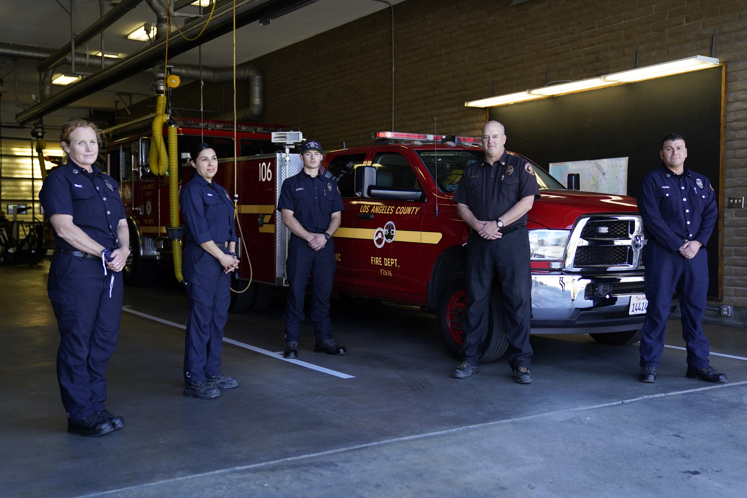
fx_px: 788
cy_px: 249
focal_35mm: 38
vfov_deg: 35.1
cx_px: 374
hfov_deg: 50.7
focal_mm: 38
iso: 640
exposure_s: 1/640
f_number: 2.8
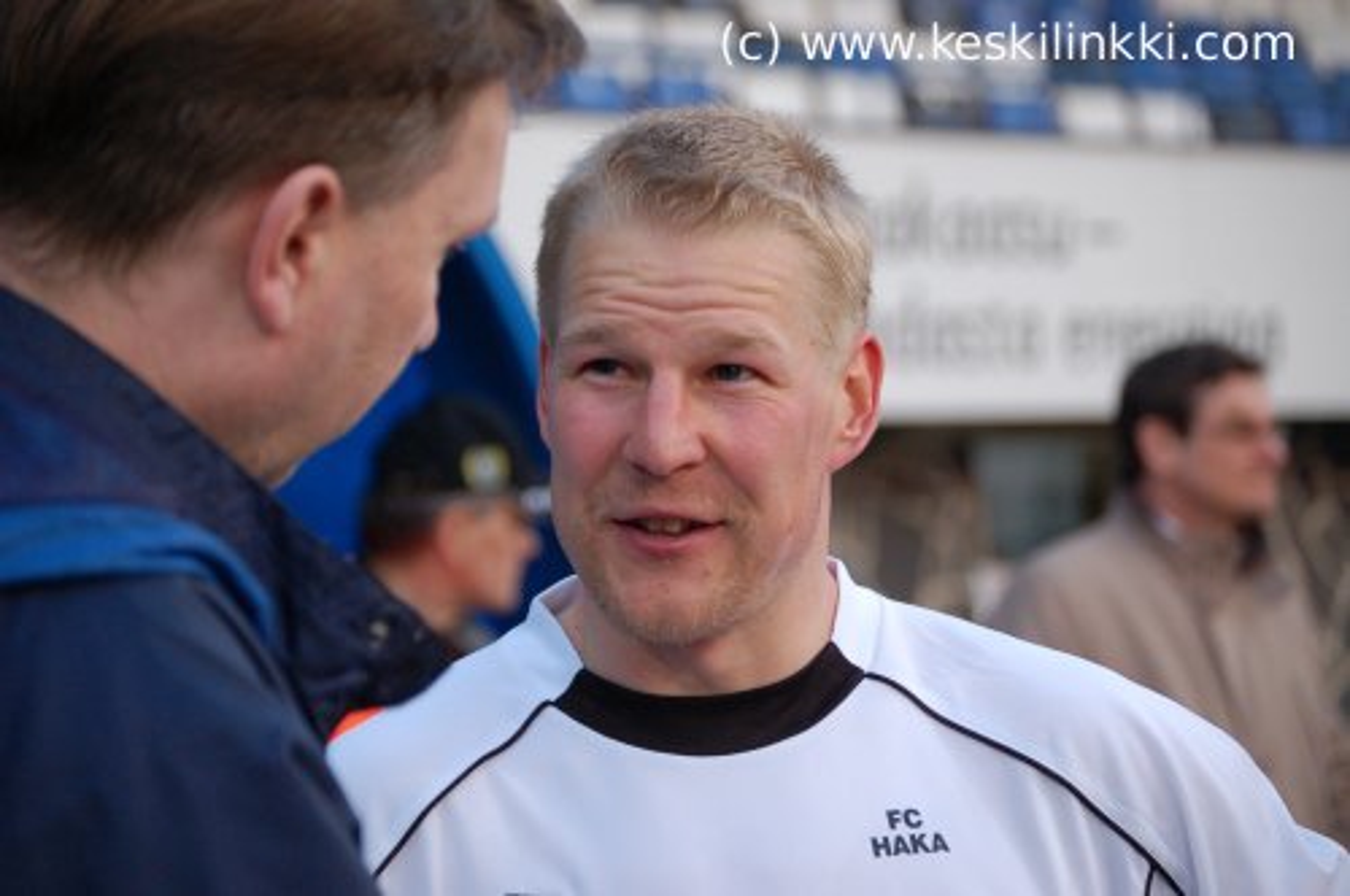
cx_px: 675
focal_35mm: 128
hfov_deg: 16.1
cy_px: 448
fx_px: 4775
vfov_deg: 10.7
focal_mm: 85
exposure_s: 1/160
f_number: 4.8
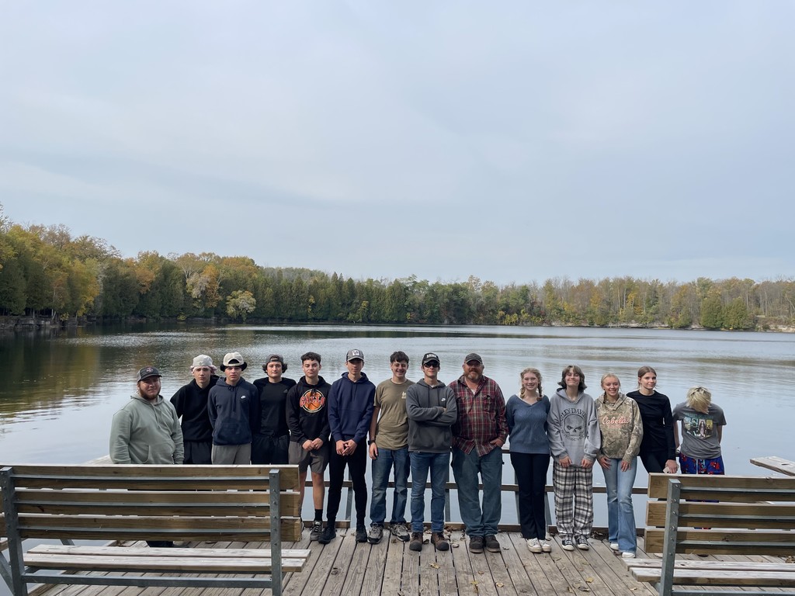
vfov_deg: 53.1
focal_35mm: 26
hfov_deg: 67.3
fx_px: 597
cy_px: 298
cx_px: 398
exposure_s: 1/2959
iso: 32
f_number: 1.6
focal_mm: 4.2
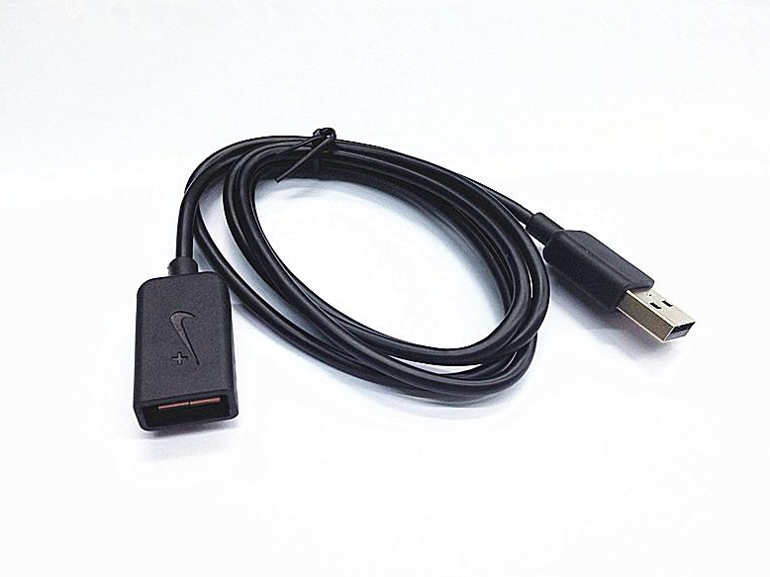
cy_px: 283
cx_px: 384
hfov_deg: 51.4
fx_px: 801
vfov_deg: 39.6
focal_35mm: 36
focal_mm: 4.28
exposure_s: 1/20
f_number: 2.4
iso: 50
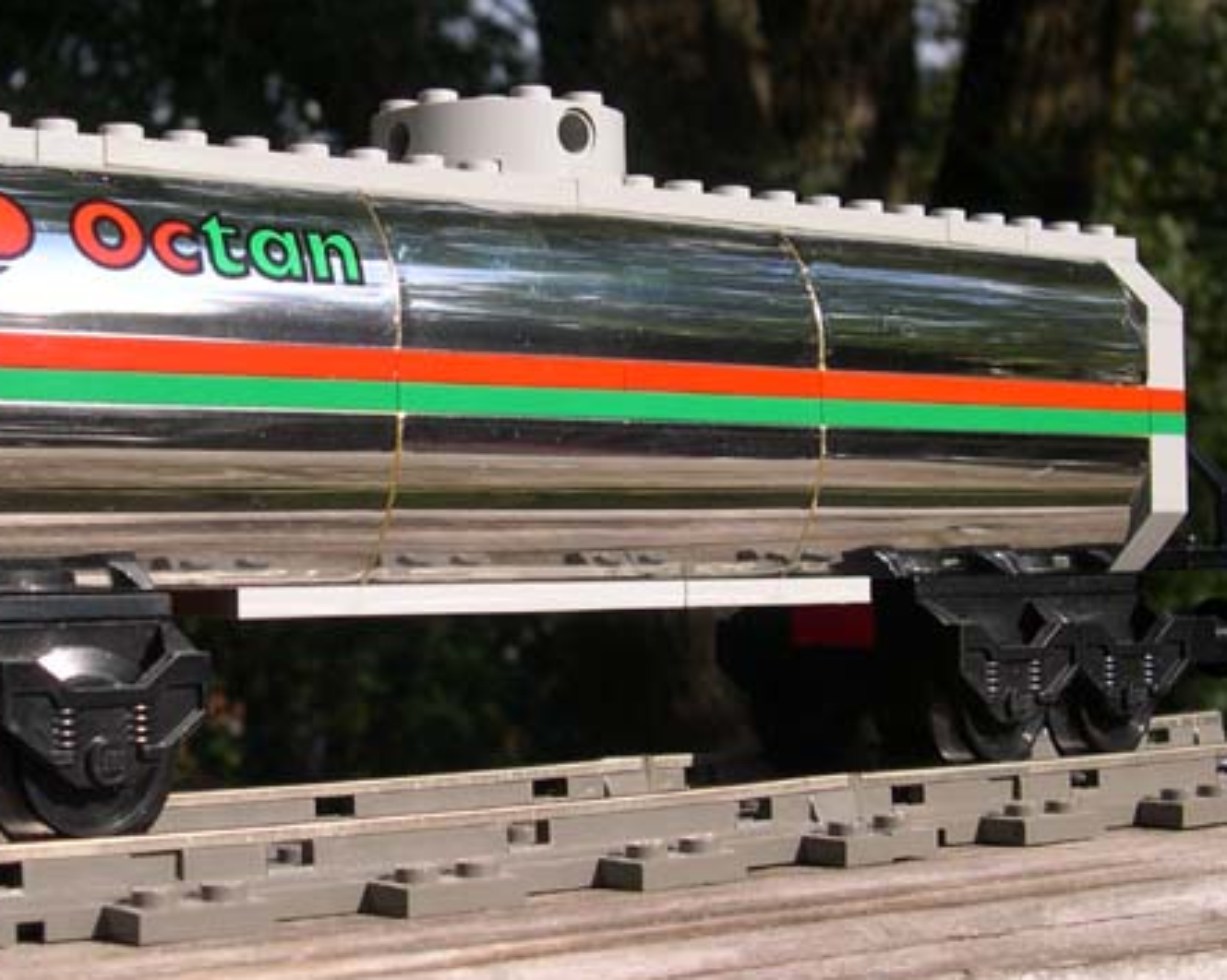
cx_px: 357
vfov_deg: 22.8
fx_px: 2432
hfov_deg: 28.0
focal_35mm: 67
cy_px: 471
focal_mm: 8
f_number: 7.6
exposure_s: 1/196
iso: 100
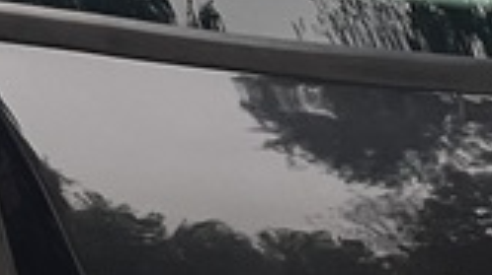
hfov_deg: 11.5
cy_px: -257
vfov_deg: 6.9
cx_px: -442
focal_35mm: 171
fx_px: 2229
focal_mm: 5.1
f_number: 1.6
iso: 125
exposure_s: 1/82
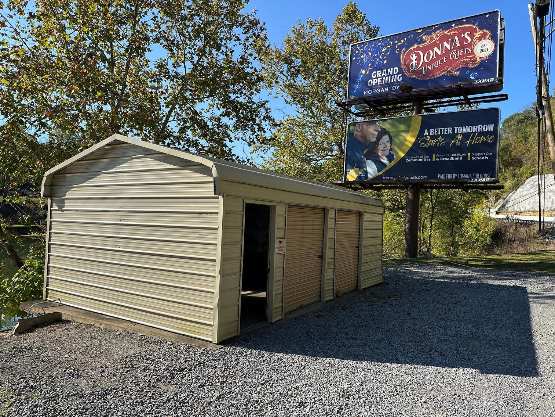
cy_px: 208
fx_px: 385
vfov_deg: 56.8
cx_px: 278
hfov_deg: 71.6
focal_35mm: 24
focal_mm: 6.86
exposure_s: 1/3058
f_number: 1.78
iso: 80
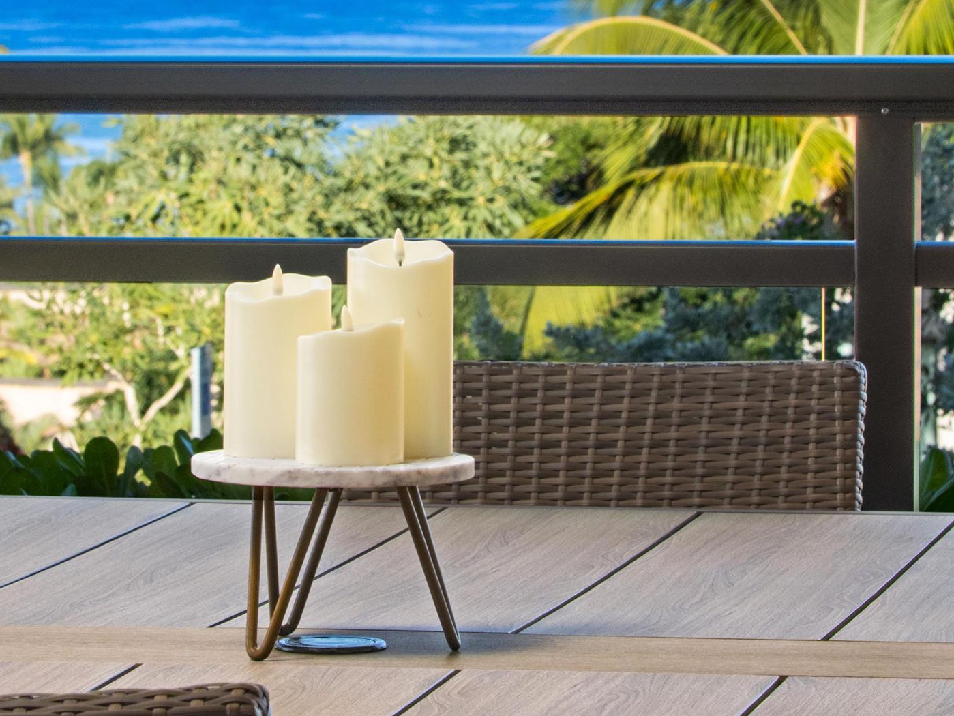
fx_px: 6533
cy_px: 226
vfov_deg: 6.3
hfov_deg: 8.3
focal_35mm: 237
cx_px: 358
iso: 400
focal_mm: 54
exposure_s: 1/15
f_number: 10
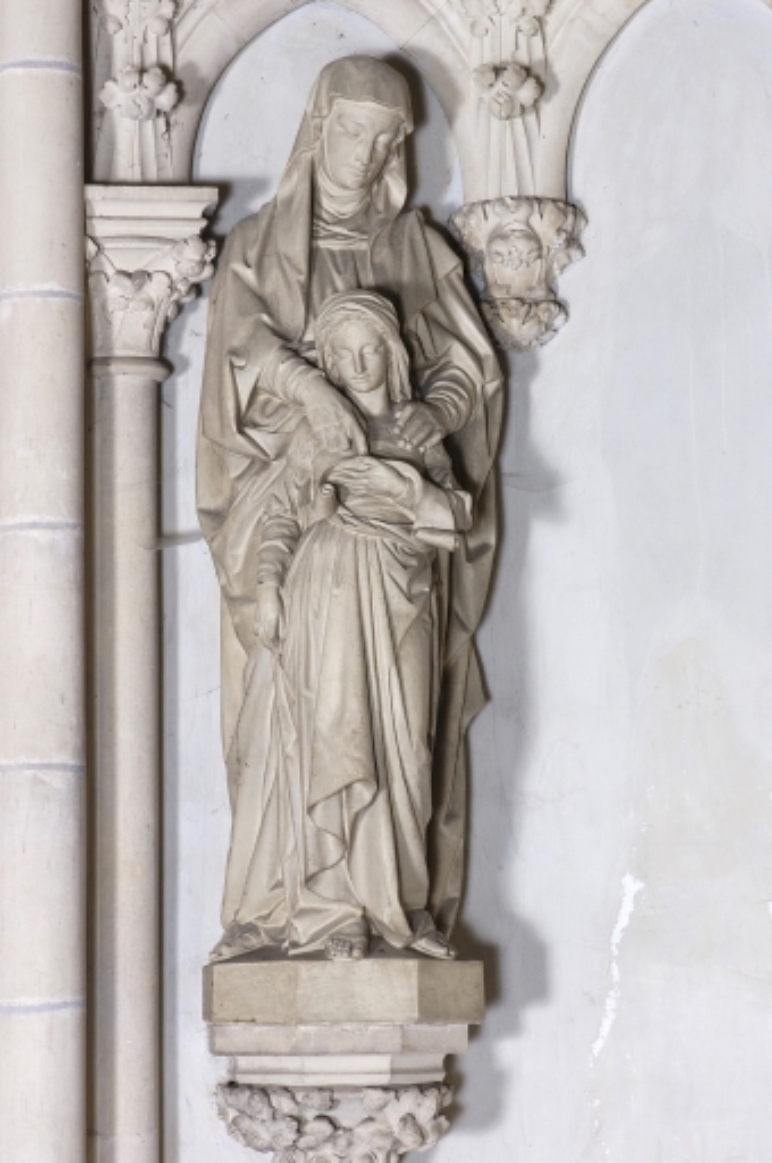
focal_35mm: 105
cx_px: 386
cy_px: 582
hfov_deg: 13.0
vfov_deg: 19.5
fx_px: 3386
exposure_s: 1/30
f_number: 9
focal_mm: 70
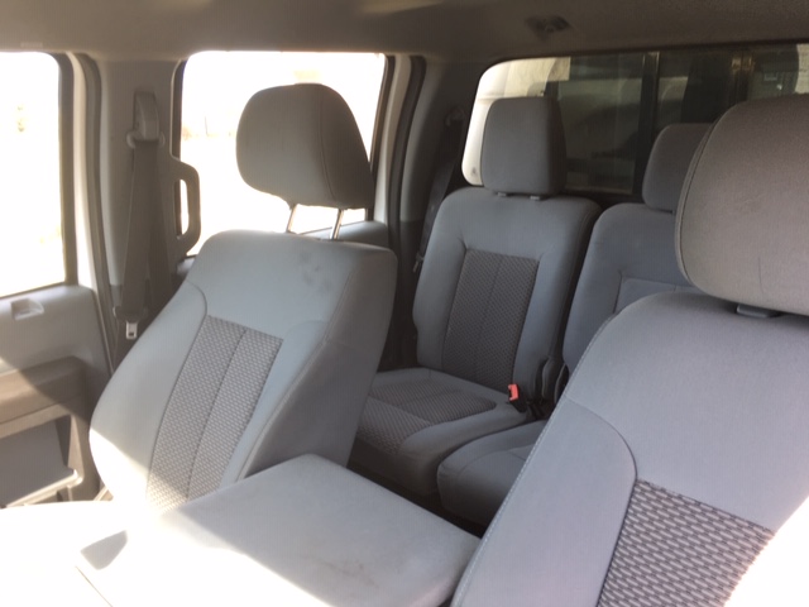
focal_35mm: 29
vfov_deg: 48.2
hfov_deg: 61.7
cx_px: 404
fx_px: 678
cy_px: 304
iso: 25
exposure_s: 1/60
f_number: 2.2
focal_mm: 4.15
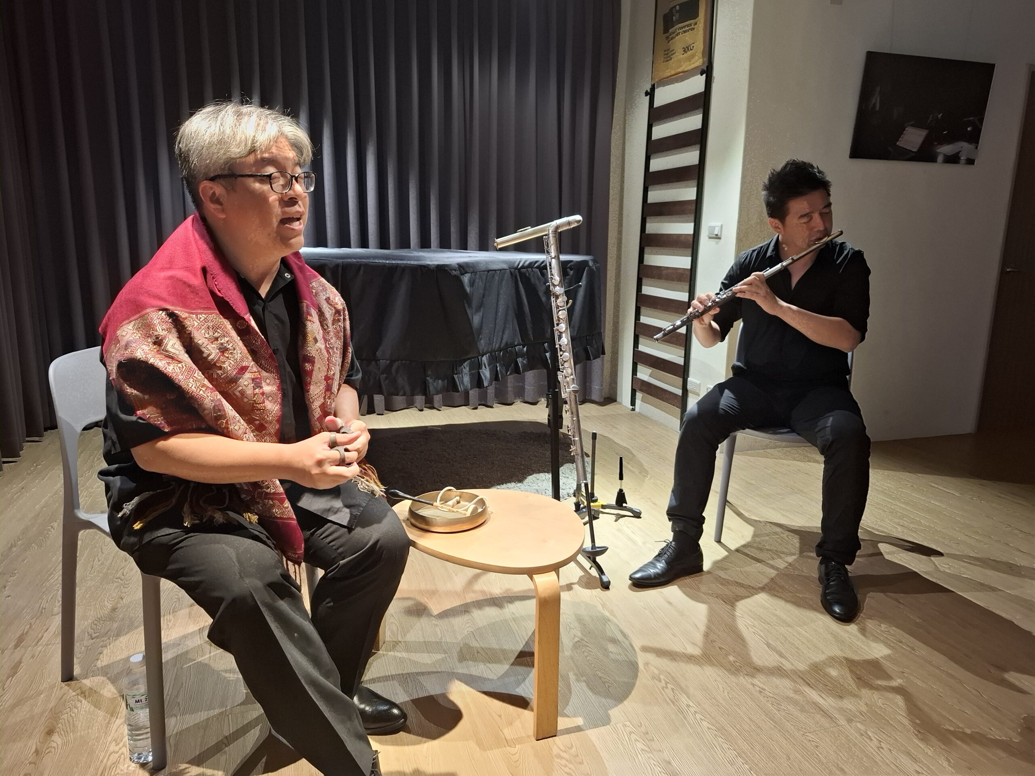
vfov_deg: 58.9
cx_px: 518
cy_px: 388
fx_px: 688
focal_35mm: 23
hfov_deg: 73.9
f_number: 1.8
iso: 250
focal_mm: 5.54
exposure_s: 1/40
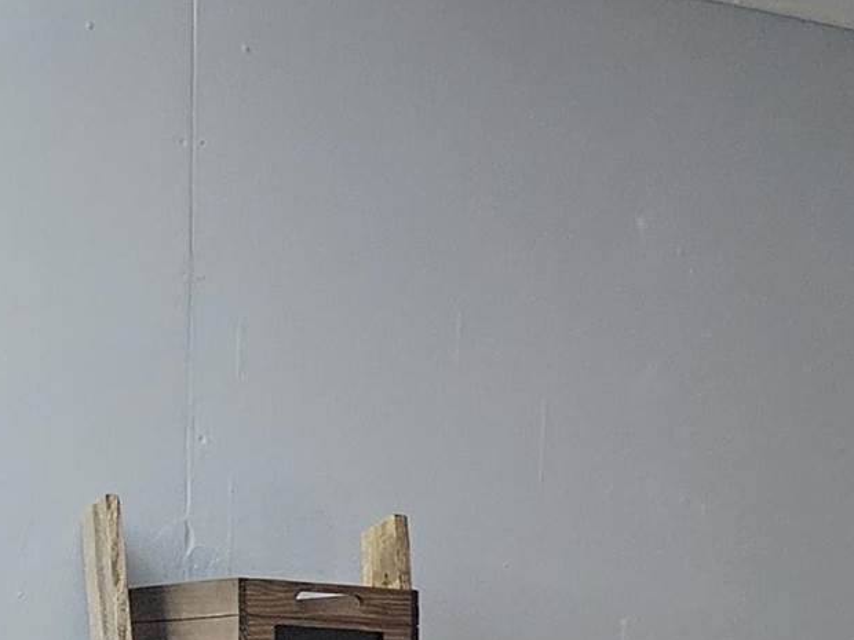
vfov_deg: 11.9
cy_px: 1186
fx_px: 2812
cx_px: 756
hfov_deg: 17.0
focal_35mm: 114
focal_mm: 5.4
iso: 800
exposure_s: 1/120
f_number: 1.8
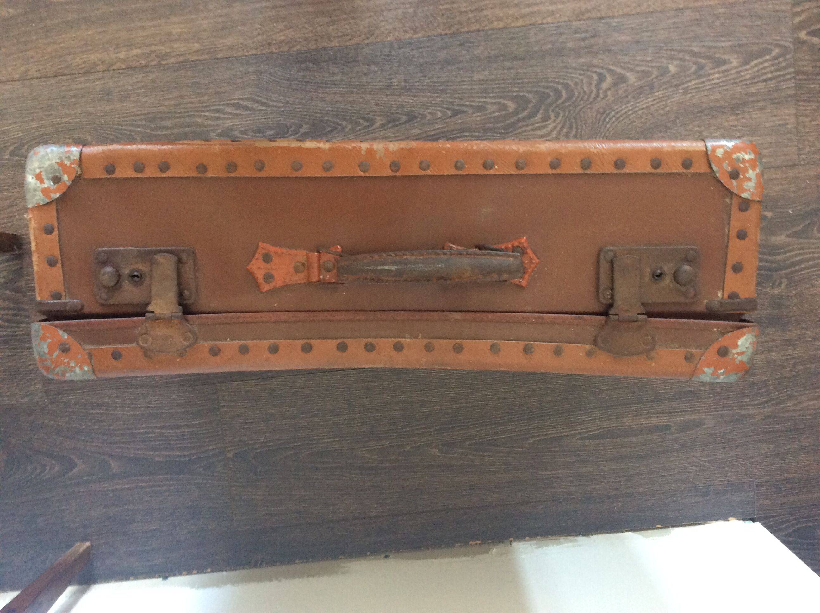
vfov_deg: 44.1
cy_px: 306
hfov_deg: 56.9
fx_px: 757
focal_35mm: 32
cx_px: 410
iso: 125
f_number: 2.4
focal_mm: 3.3
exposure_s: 1/25
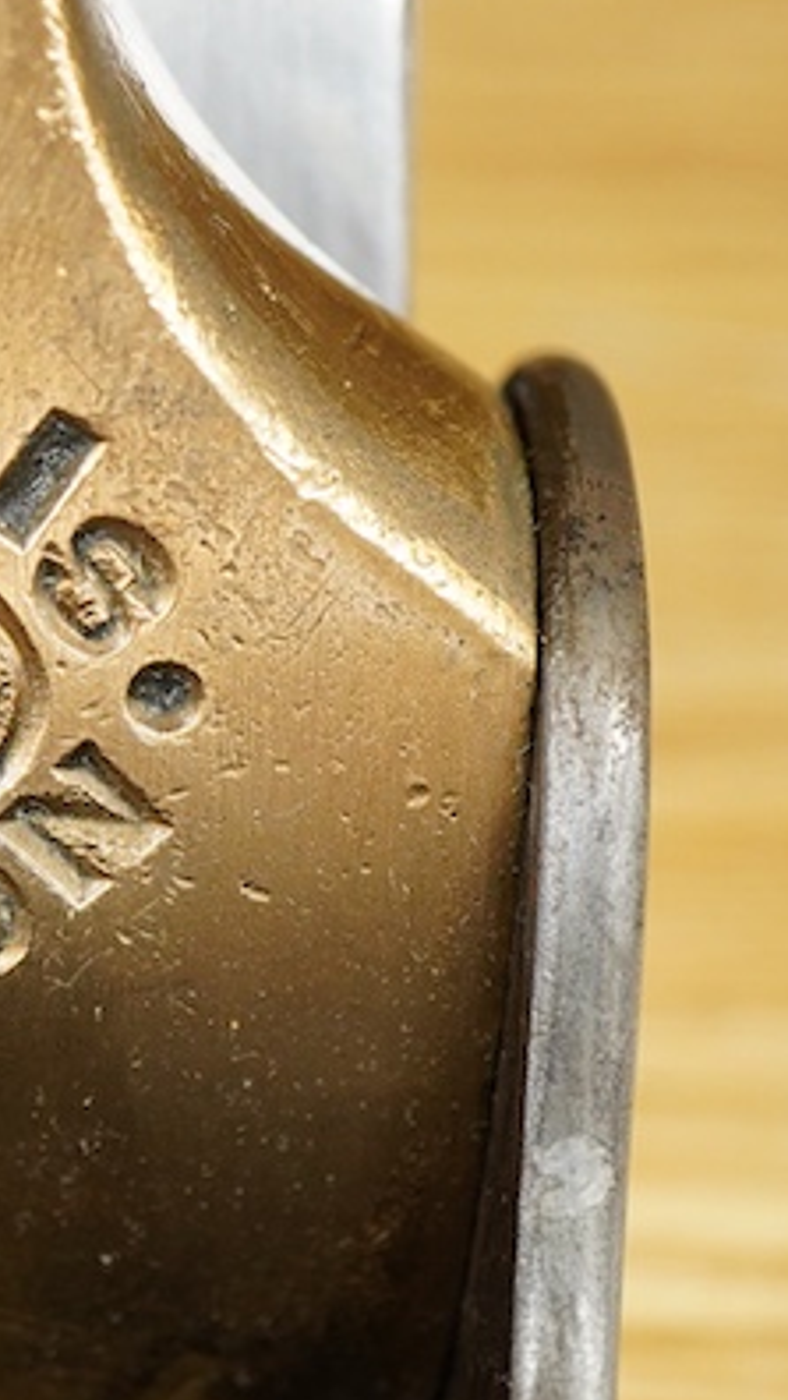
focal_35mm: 107
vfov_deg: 20.0
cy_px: 675
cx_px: -134
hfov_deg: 11.1
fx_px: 3971
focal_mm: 30
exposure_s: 1/125
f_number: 3.5
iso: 1250
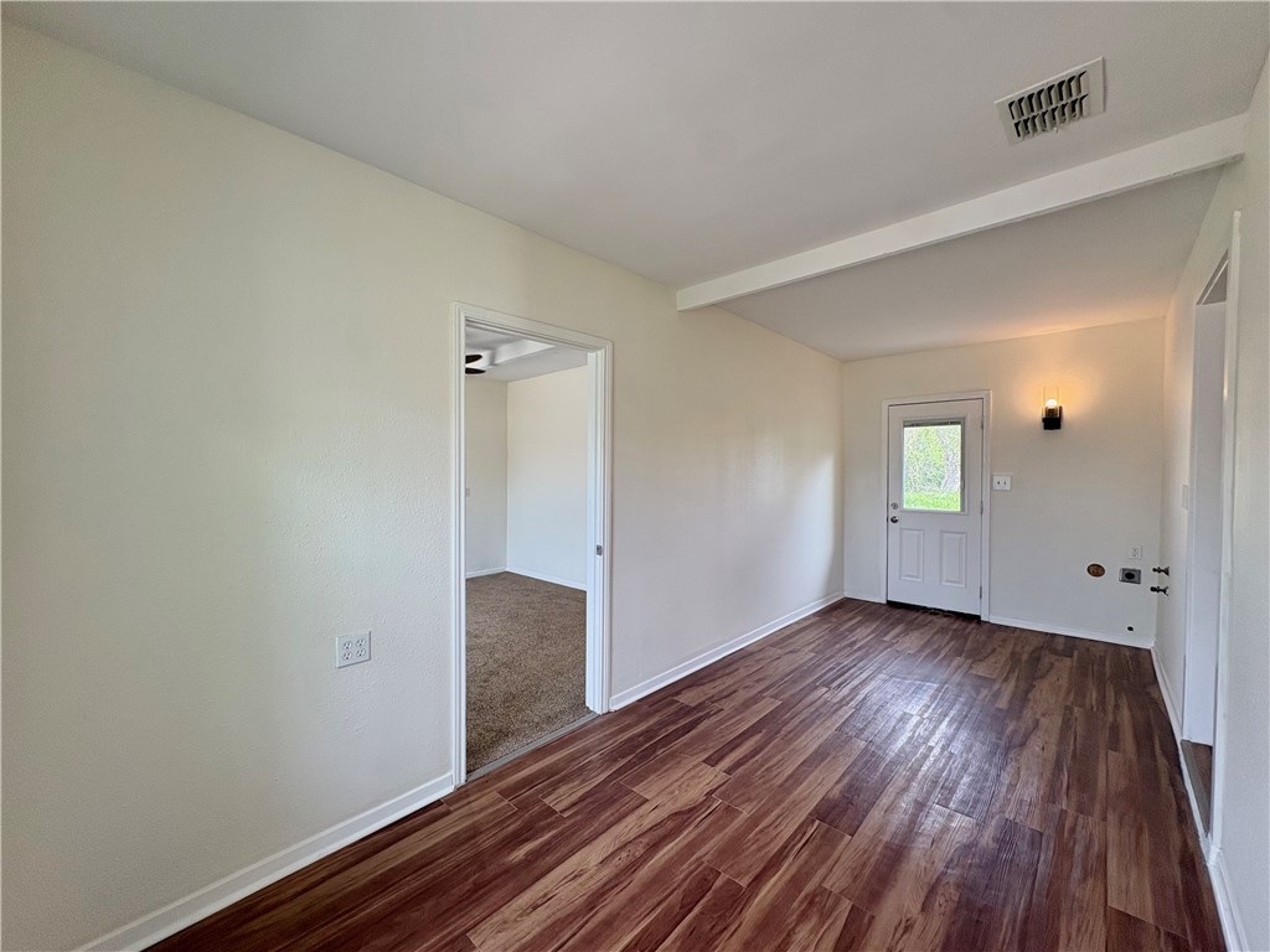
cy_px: 476
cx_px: 635
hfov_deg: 102.1
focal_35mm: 14
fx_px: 514
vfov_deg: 85.7
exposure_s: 1/120
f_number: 2.2
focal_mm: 2.22
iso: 125
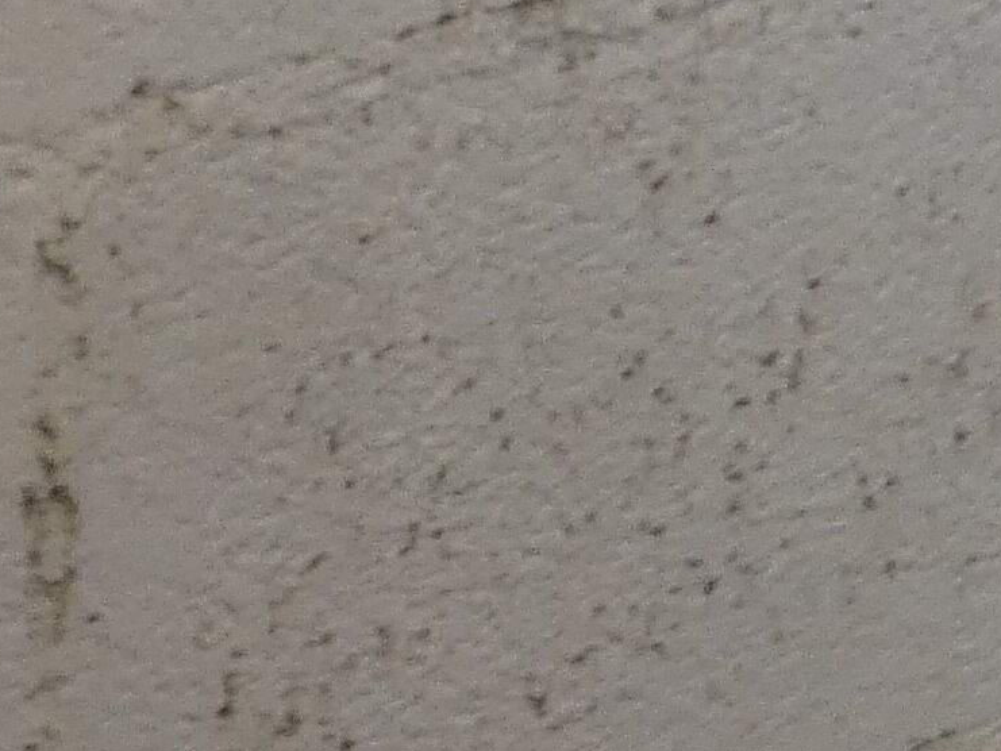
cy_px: -1583
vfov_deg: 5.0
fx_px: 8214
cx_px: -474
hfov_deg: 6.9
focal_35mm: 284
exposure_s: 1/80
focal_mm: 7.8
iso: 200
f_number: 3.7
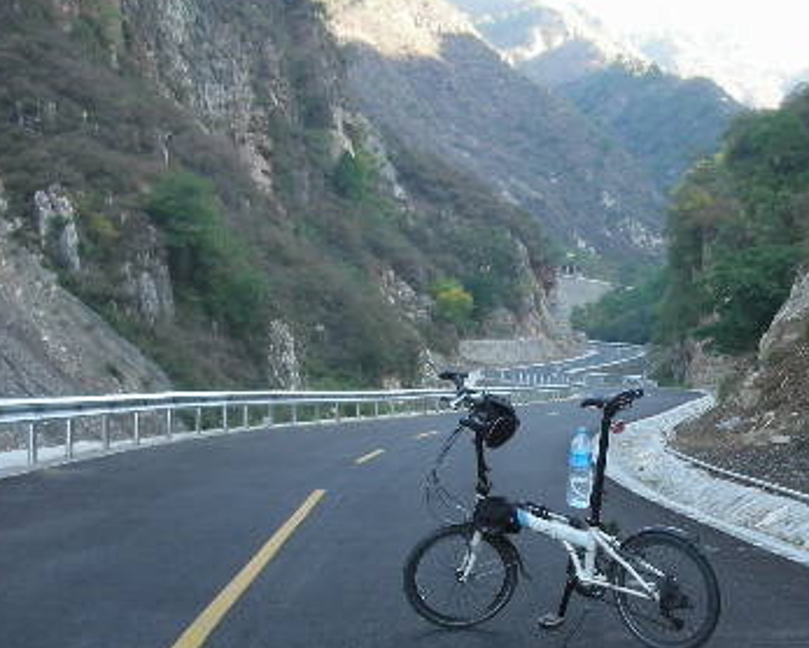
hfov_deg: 29.8
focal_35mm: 63
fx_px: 1509
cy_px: 452
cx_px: 529
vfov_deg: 24.1
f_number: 3
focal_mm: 5.8
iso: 50
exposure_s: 1/37.1
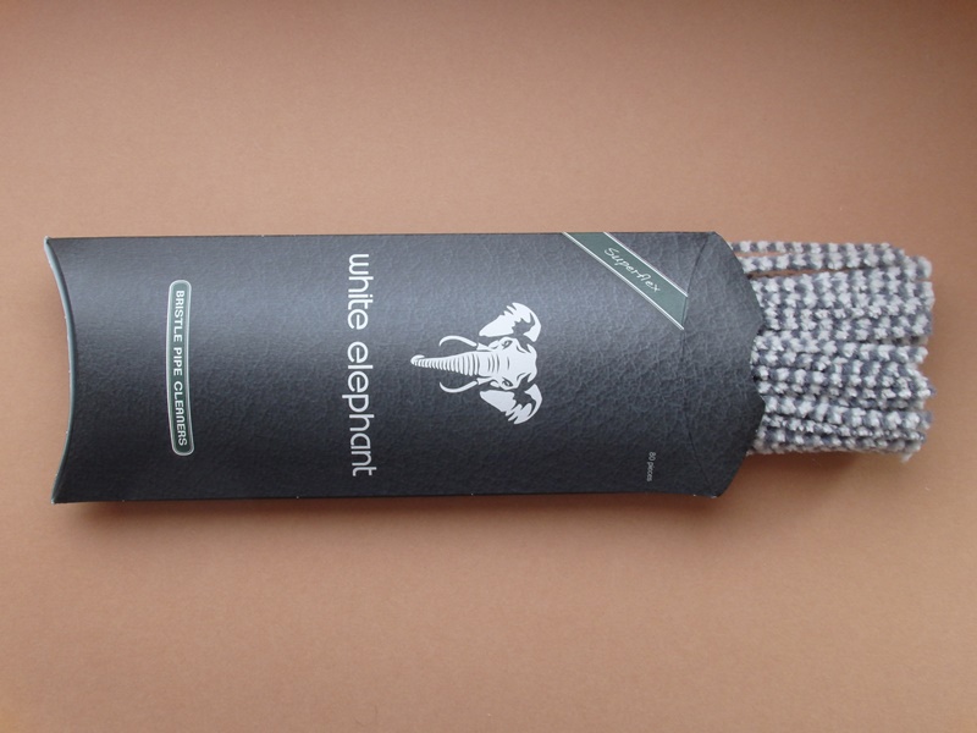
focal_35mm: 40
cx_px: 488
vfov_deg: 36.0
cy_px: 366
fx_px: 1129
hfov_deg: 46.8
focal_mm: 7.3
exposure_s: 1/40
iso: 250
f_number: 3.7
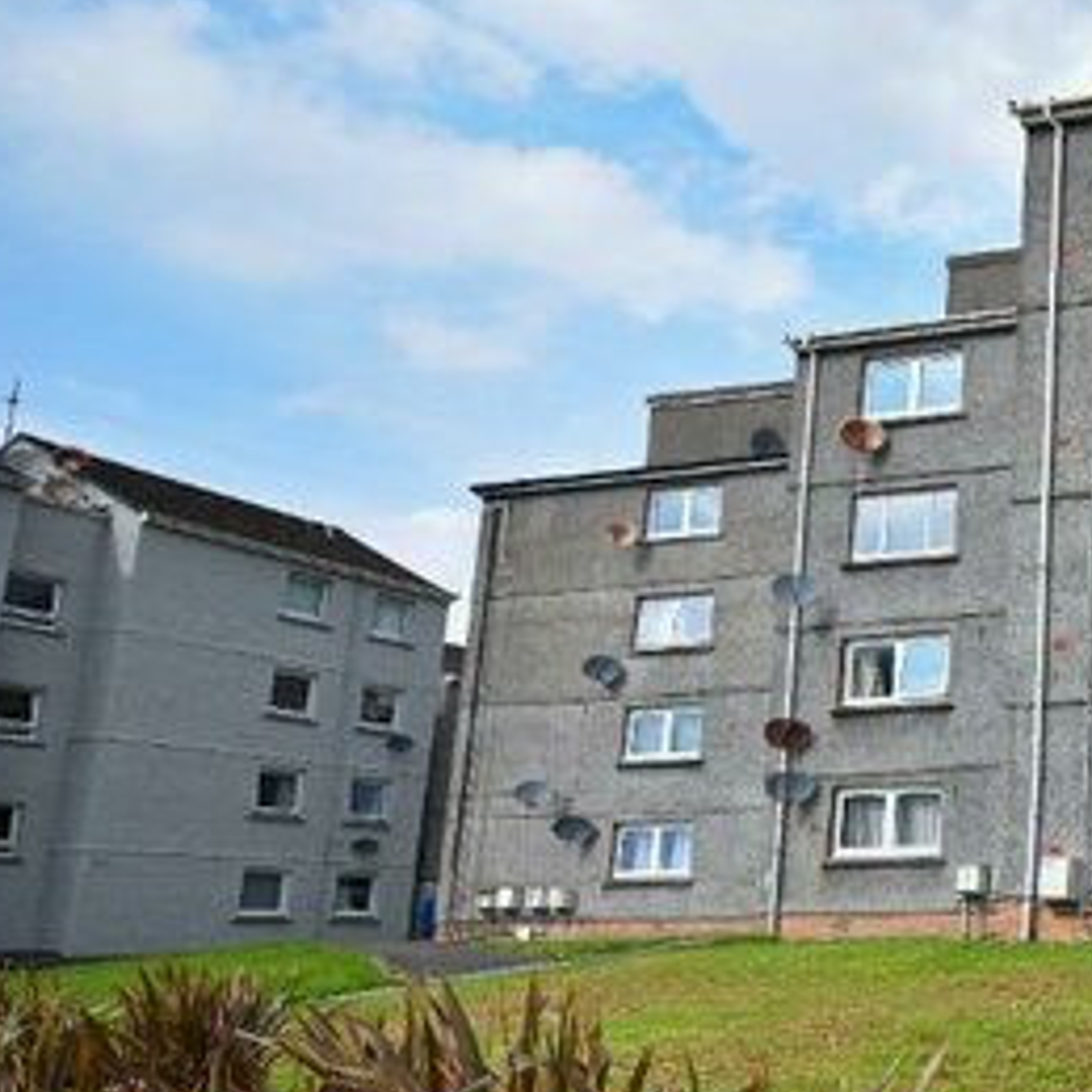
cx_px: 1411
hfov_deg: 35.4
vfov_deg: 50.2
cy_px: 727
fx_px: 1142
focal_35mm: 32
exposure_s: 1/1600
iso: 125
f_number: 2.8
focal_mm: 14
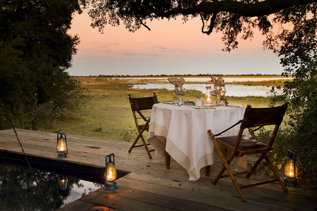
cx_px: 158
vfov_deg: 37.8
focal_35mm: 35
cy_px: 106
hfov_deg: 54.5
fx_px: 308
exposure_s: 1
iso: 200
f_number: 8
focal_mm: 35
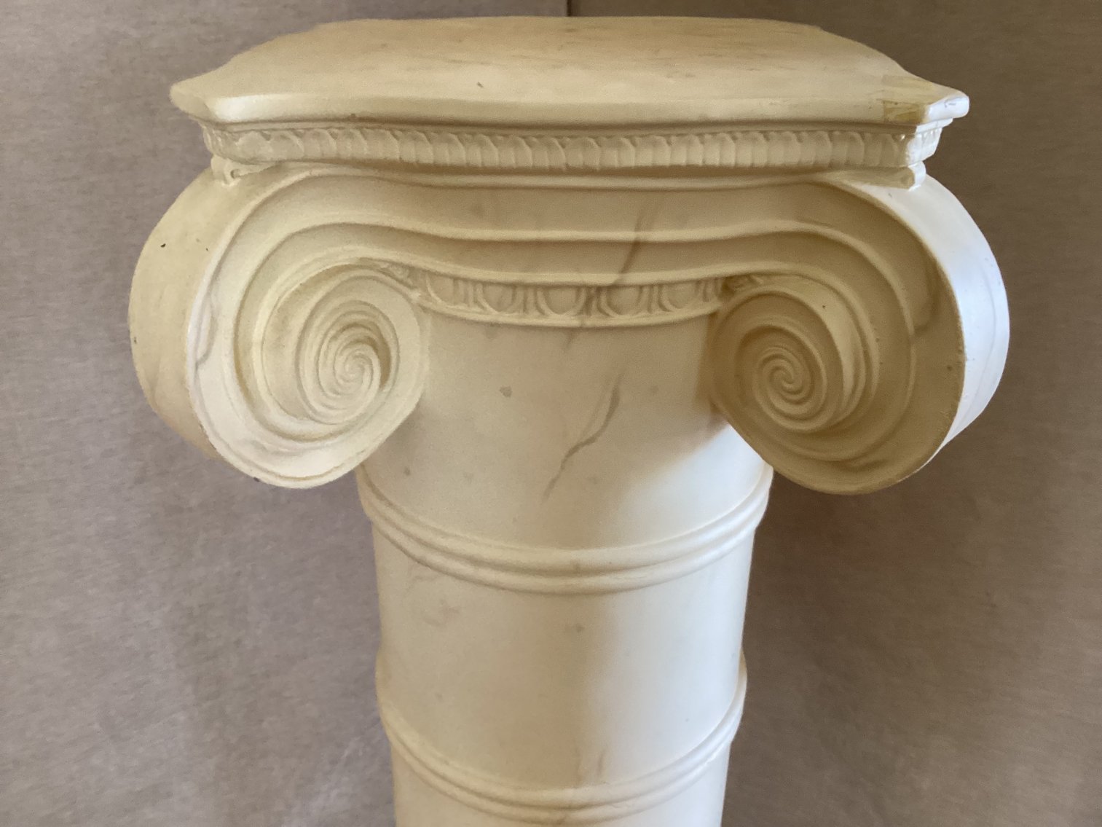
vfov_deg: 45.4
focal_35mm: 31
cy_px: 414
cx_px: 551
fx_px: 987
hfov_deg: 58.3
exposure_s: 1/60
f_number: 2.4
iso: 200
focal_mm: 3.3
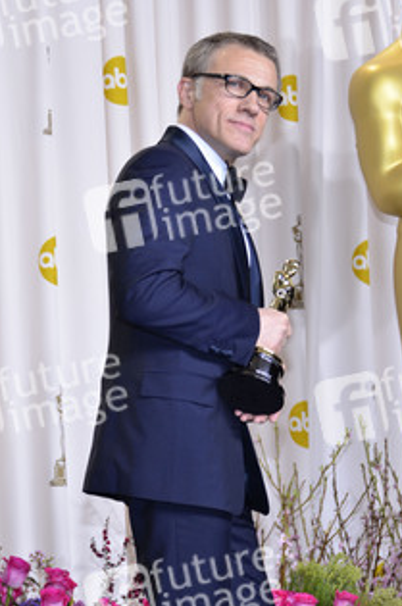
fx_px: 2621
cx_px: 238
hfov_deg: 8.8
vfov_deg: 13.2
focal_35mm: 156
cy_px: 304
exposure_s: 1/200
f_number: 6.3
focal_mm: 82
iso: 500
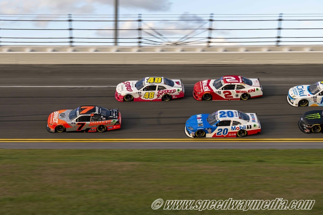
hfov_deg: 28.9
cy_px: 108
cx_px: 162
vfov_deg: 19.4
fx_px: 628
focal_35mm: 70
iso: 100
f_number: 4.5
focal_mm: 70
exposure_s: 1/320
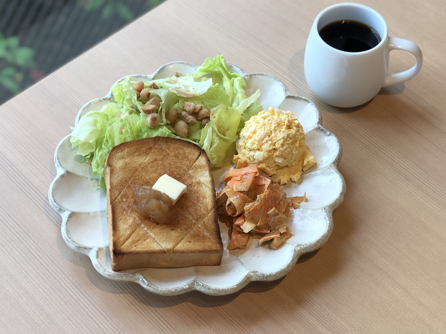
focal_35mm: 52
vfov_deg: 28.0
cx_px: 223
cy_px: 167
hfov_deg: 36.8
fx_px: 670
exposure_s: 1/60
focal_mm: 6
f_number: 2.4
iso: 20
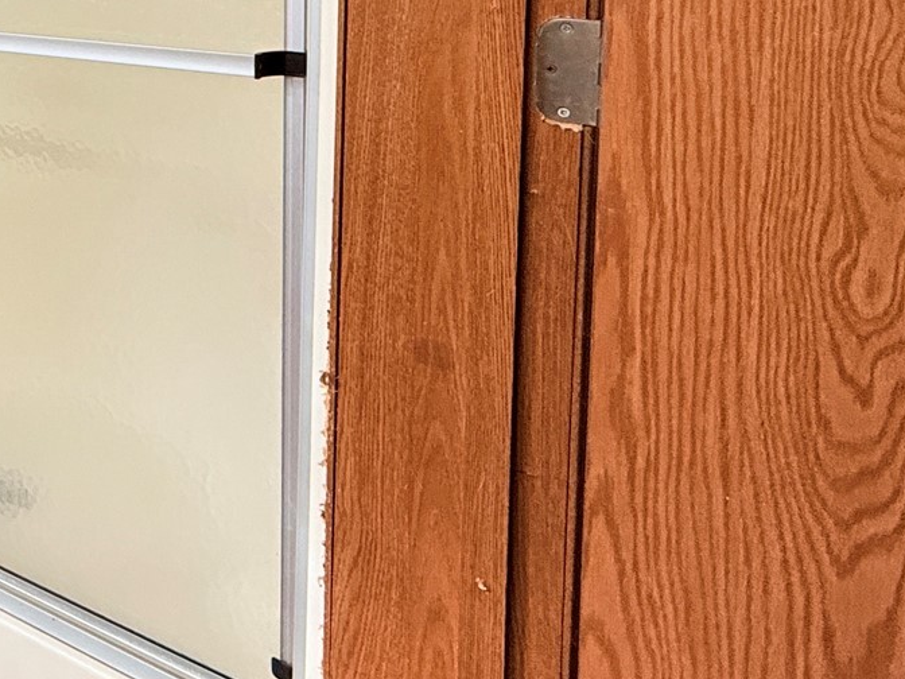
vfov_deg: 32.1
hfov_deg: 30.8
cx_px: -382
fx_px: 1046
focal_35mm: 40
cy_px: -54
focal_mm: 2.22
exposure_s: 1/120
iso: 250
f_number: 2.2
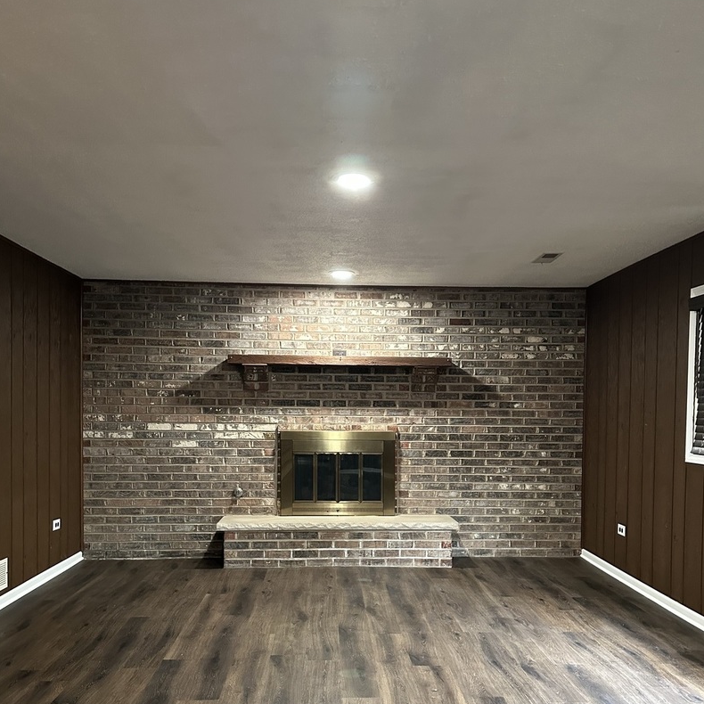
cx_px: 356
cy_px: 429
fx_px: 667
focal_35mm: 29
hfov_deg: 55.6
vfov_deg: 55.1
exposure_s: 1/60
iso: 800
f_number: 1.78
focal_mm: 6.86
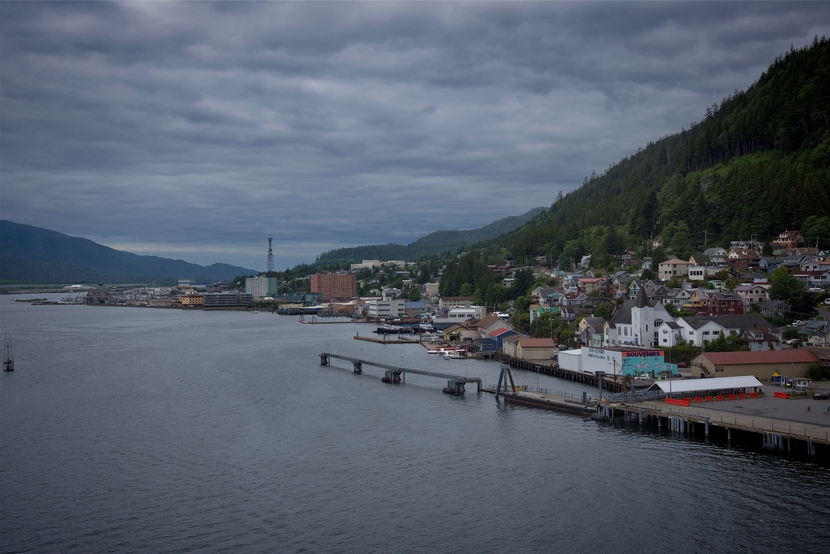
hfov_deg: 42.7
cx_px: 415
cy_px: 277
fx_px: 1061
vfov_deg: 29.3
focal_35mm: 46
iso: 100
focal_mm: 46
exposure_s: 1/320
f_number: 9
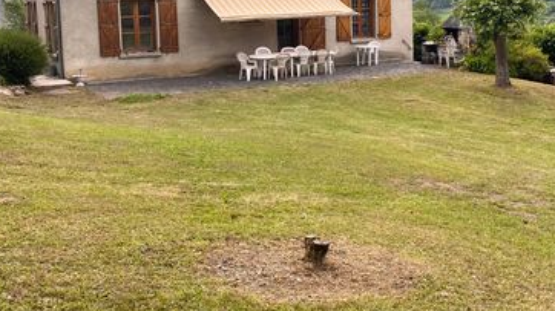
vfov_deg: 25.0
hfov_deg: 43.4
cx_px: 343
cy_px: 70
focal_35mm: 47
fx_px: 691
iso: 32
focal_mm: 4.25
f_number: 1.8
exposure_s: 1/189
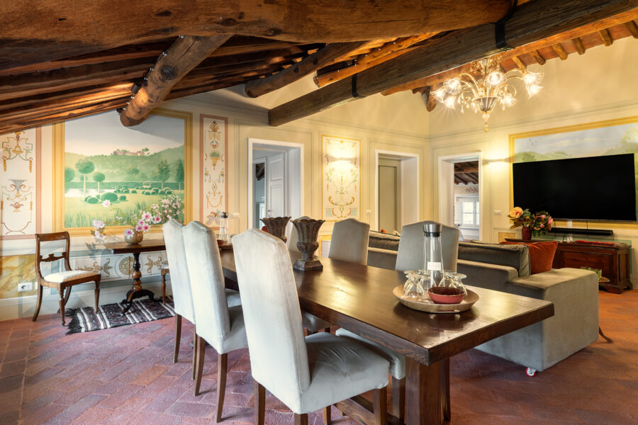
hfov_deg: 84.0
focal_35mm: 20
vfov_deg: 61.9
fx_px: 354
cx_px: 319
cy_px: 212
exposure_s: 1/2
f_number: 13
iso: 64
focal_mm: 20
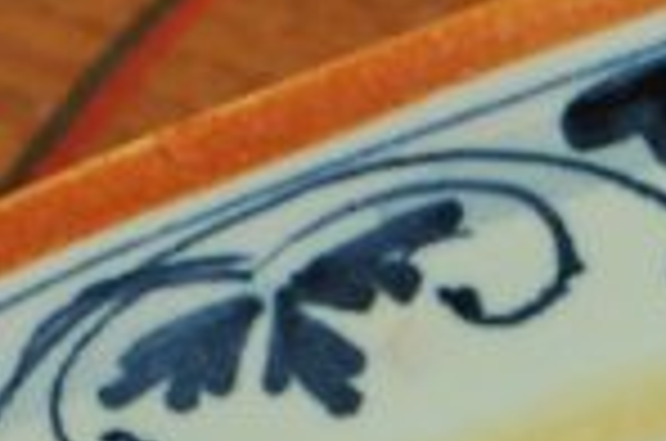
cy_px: 1420
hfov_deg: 3.9
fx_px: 9599
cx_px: 2012
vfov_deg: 2.6
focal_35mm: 520
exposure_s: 1/4
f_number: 5.6
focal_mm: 50
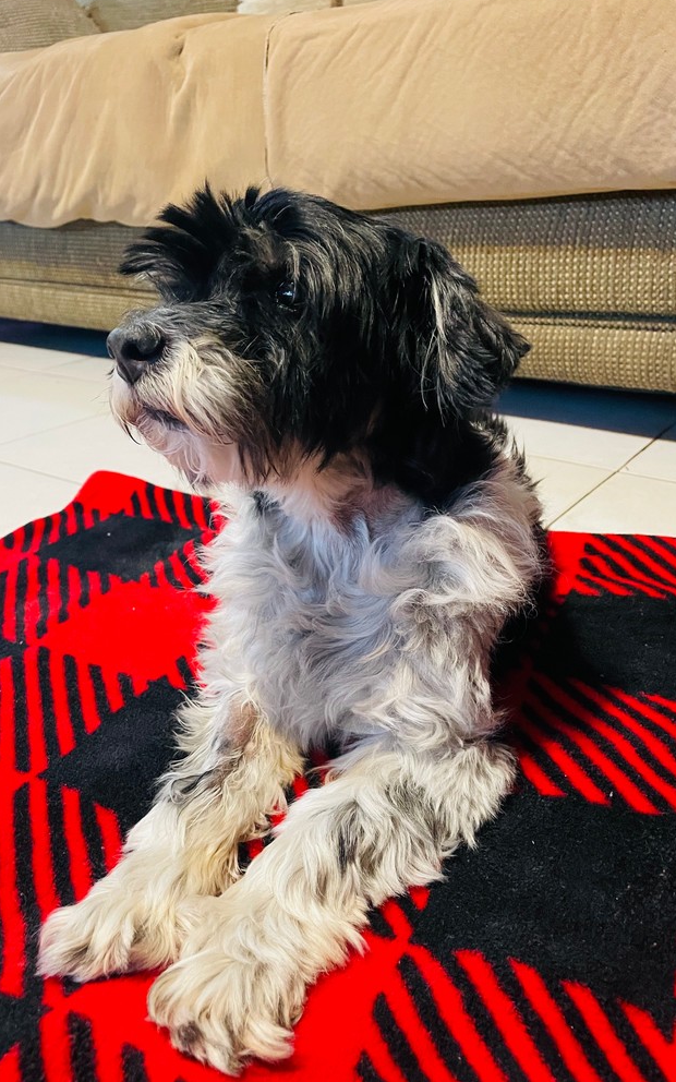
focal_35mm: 28
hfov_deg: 44.5
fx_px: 825
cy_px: 533
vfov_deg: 66.5
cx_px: 305
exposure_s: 1/30
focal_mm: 4.2
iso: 640
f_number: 1.6
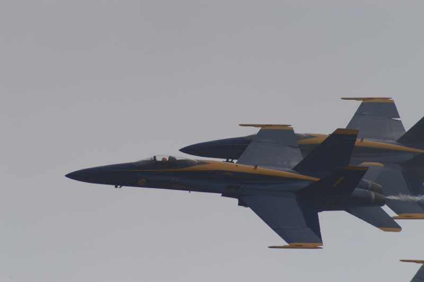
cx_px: 212
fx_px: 5296
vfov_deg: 3.0
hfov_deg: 4.6
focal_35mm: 450
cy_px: 141
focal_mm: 300
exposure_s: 1/3200
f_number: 7.1
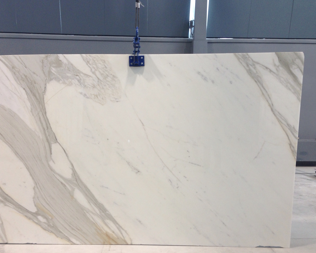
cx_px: 148
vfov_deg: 39.1
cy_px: 136
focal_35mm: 38
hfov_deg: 47.9
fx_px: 355
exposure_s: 1/20
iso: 64
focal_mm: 4.13
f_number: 2.4
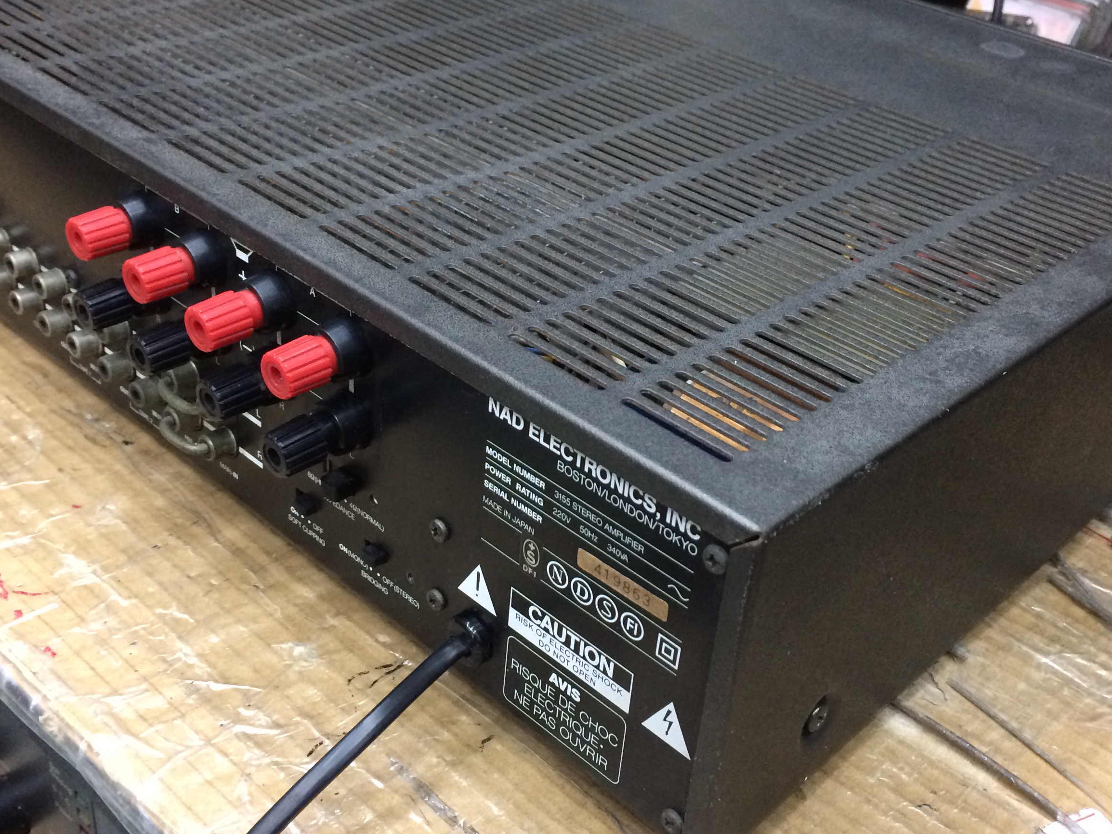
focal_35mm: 41
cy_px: 363
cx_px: 592
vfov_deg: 35.1
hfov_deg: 45.7
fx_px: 1317
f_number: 2.2
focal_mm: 4.15
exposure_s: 1/33
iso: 250
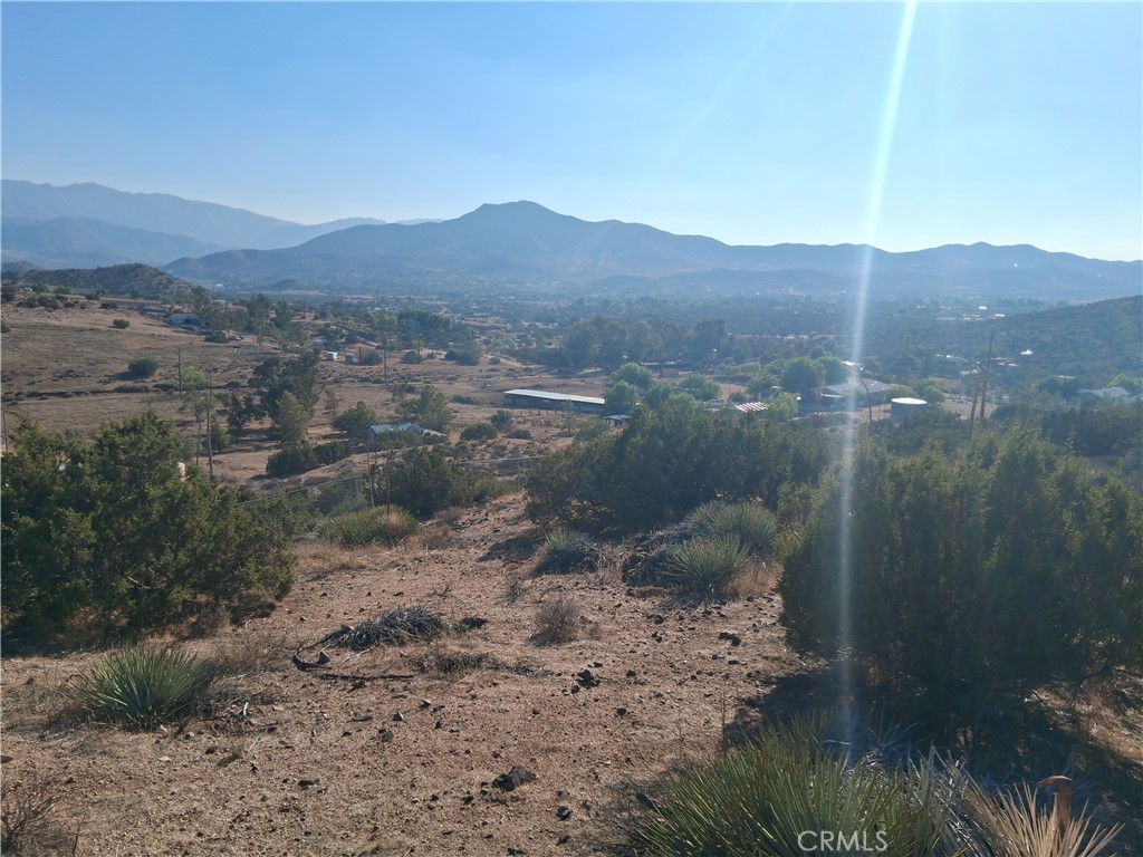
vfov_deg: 53.1
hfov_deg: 67.3
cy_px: 428
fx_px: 859
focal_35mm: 26
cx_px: 572
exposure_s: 1/1739
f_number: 1.8
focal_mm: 3.98
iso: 25
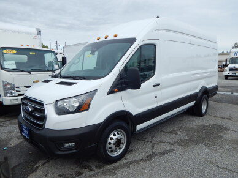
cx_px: 119
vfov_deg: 54.9
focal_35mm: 25
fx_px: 172
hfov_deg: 69.4
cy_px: 89
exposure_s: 1/1000
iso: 125
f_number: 3.1
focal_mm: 4.5
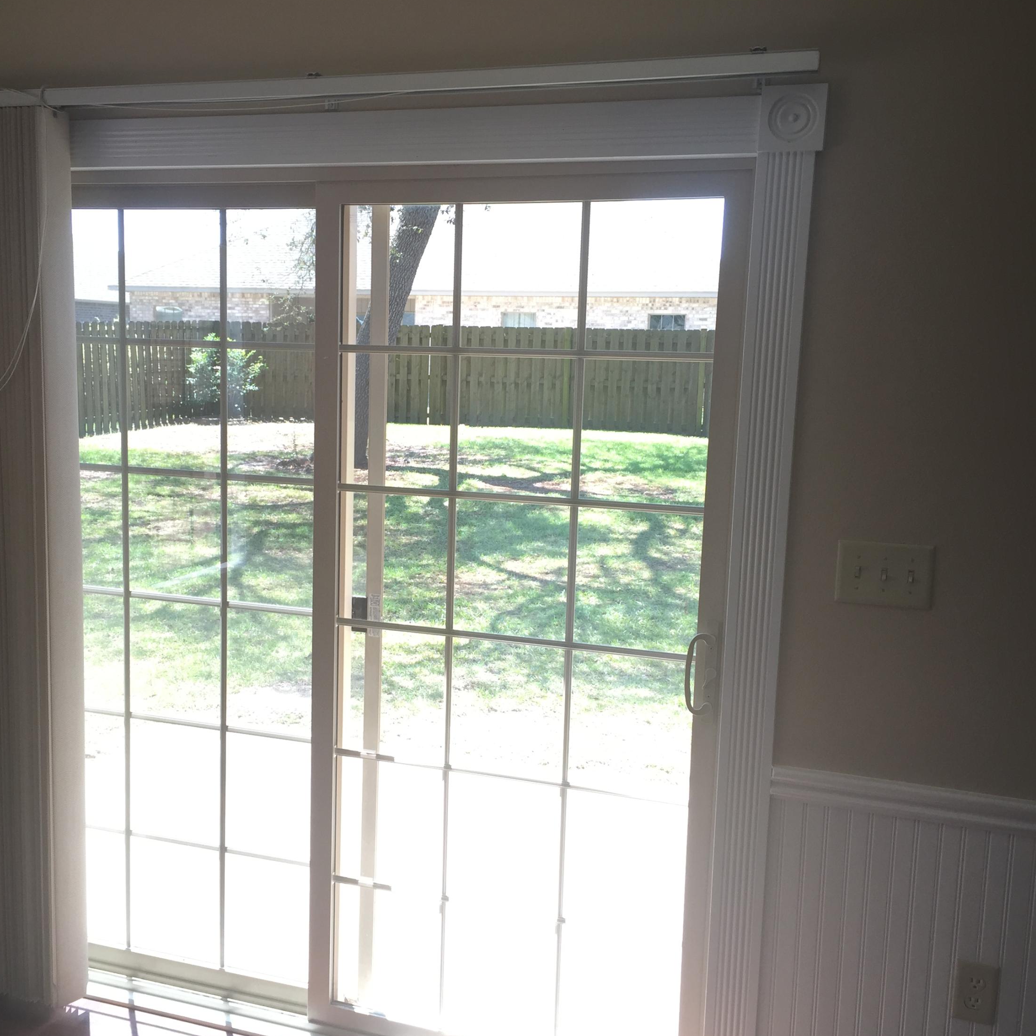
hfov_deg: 47.0
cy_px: 524
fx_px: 1185
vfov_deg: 47.2
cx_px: 431
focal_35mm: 35
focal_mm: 4.15
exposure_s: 1/120
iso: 40
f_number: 2.2
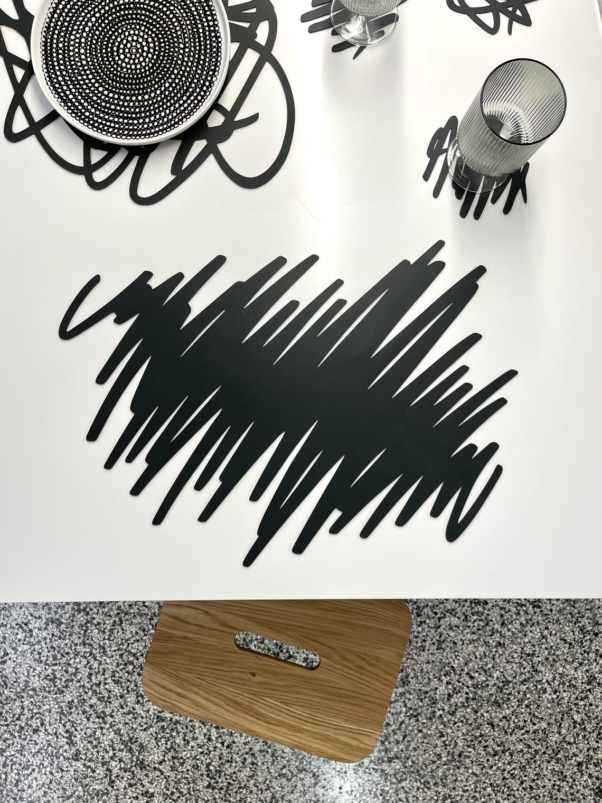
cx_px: 301
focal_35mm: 26
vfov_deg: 67.3
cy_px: 402
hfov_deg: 53.1
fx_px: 603
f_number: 1.6
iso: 40
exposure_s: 1/100
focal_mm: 5.1
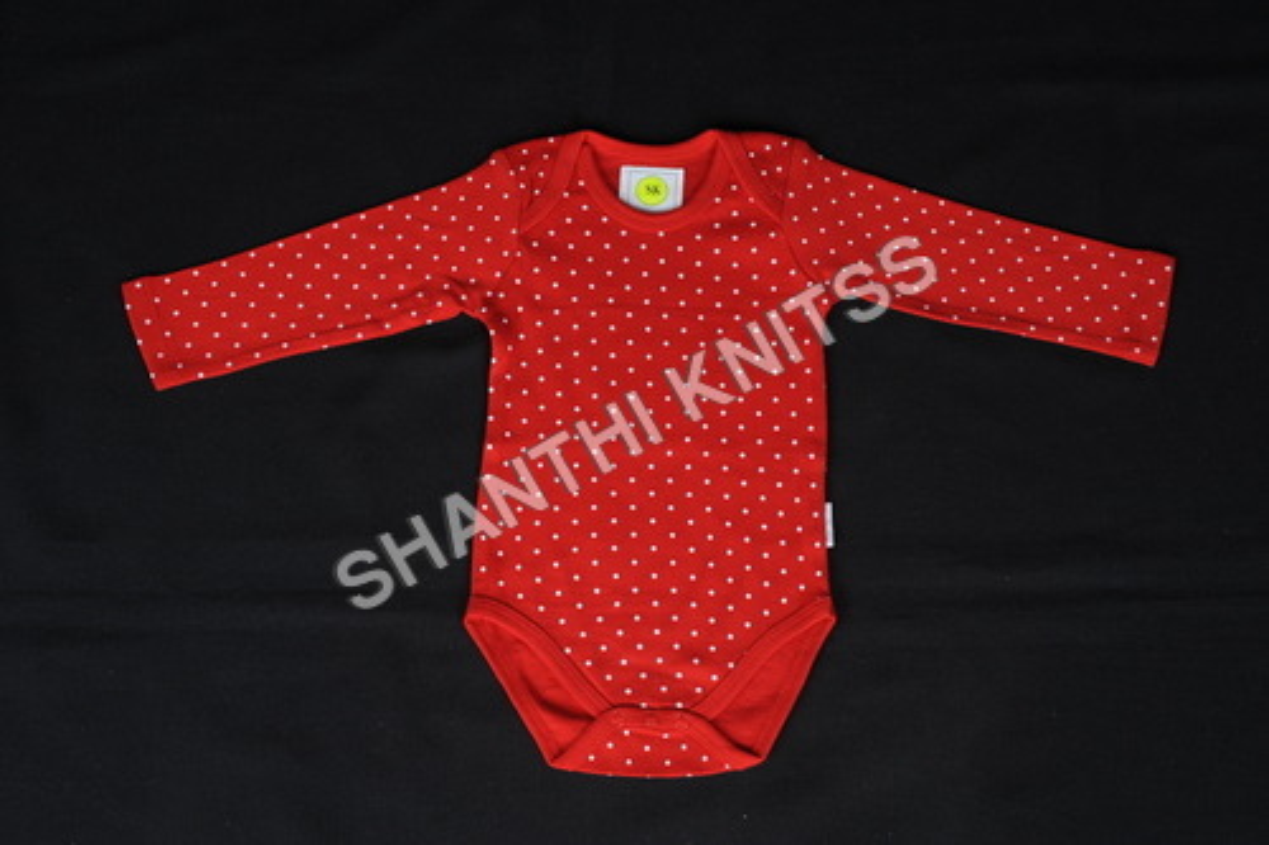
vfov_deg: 21.9
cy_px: 422
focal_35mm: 62
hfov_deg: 32.4
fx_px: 2185
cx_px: 634
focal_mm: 62
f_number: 18
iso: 250
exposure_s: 1/160
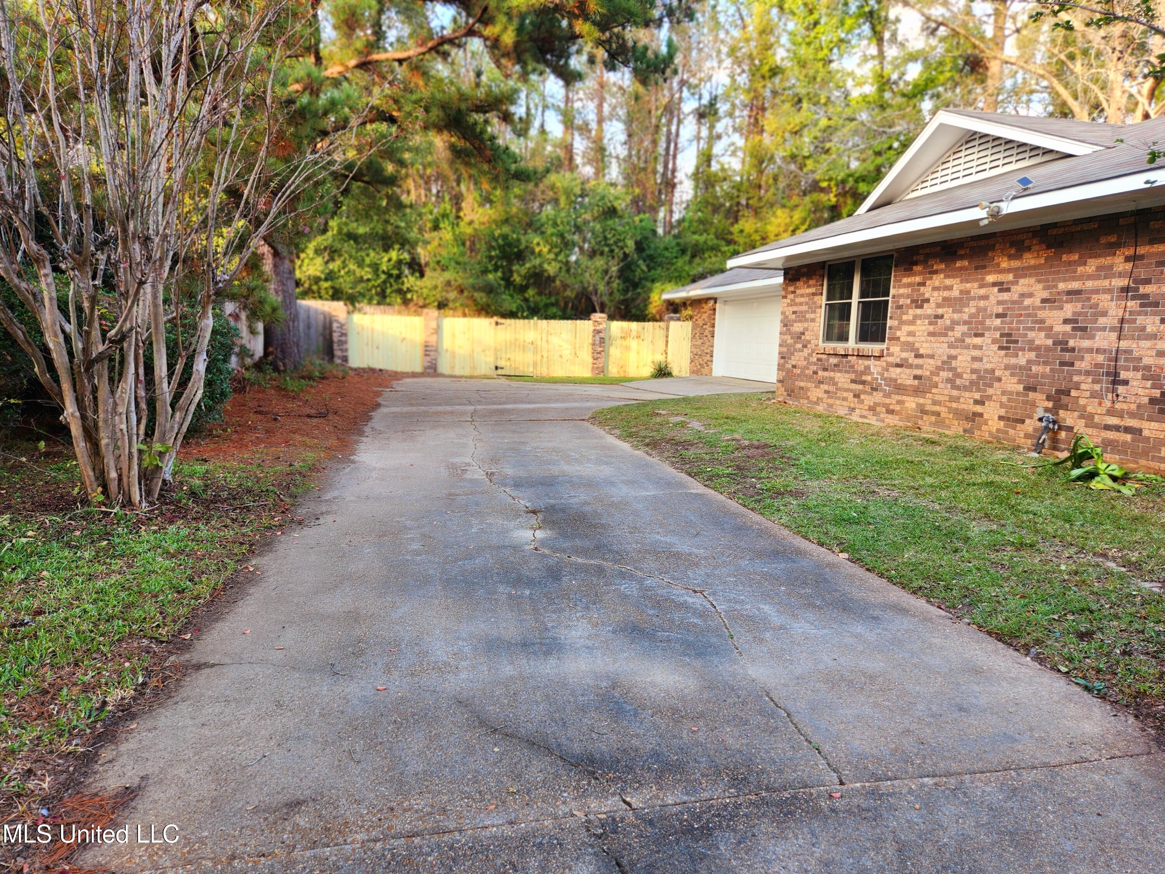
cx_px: 582
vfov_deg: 58.9
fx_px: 774
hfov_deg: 73.9
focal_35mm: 23
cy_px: 437
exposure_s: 1/120
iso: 40
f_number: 1.8
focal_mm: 5.4
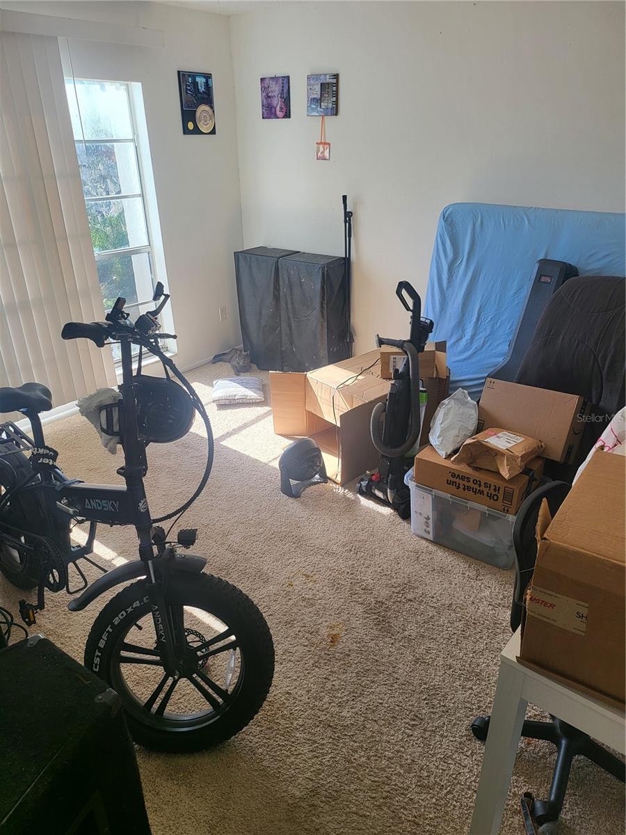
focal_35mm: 24
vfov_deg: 71.6
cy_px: 418
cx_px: 313
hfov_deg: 56.8
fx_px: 579
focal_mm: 5
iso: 40
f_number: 1.8
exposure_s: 1/244
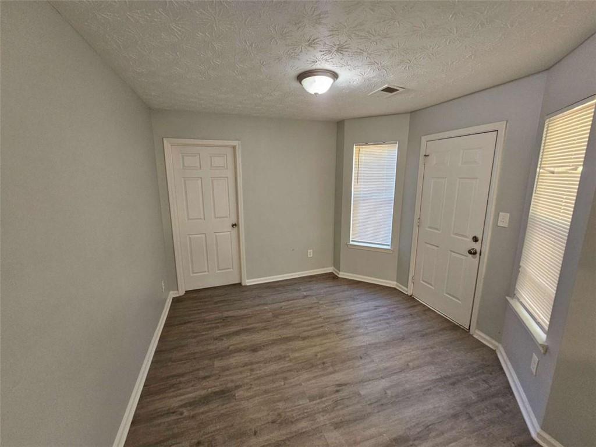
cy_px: 224
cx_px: 298
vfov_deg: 89.9
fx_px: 224
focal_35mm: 13
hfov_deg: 106.2
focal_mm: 2.2
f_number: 2.2
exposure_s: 1/40
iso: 320
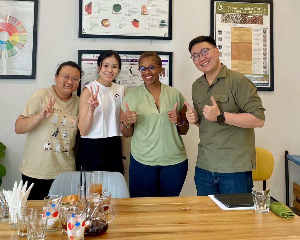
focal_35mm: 28
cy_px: 123
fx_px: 249
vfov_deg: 51.5
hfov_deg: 62.2
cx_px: 144
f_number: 1.6
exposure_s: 1/121
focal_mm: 4.2
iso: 100
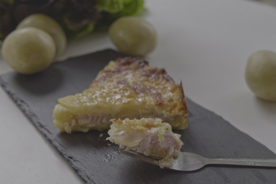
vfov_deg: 22.6
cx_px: 138
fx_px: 460
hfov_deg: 33.4
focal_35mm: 60
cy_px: 92
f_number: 8
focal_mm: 60
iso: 800
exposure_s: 1/60
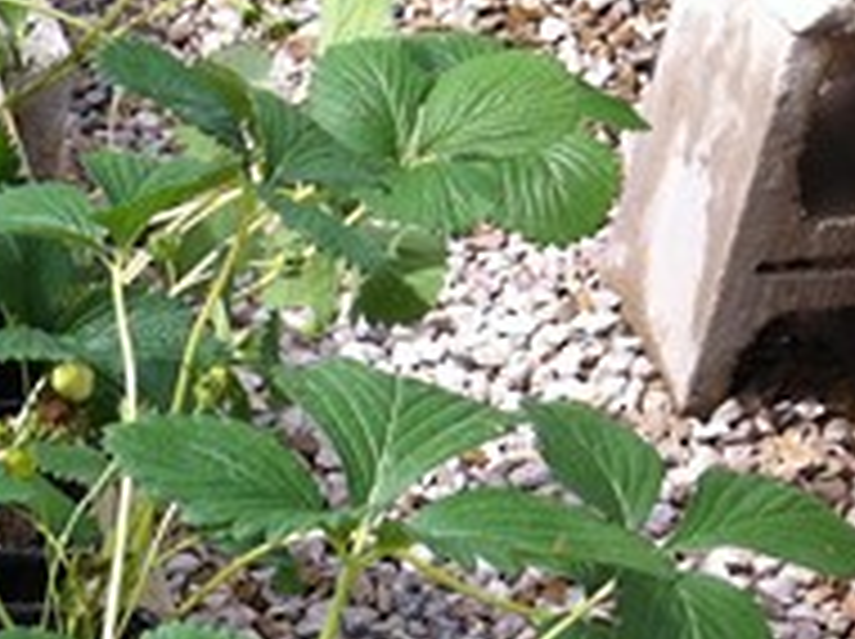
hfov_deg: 15.0
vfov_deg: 12.2
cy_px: 806
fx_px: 2911
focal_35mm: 118
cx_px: -572
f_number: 2.8
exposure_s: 1/628
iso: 80
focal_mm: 3.85
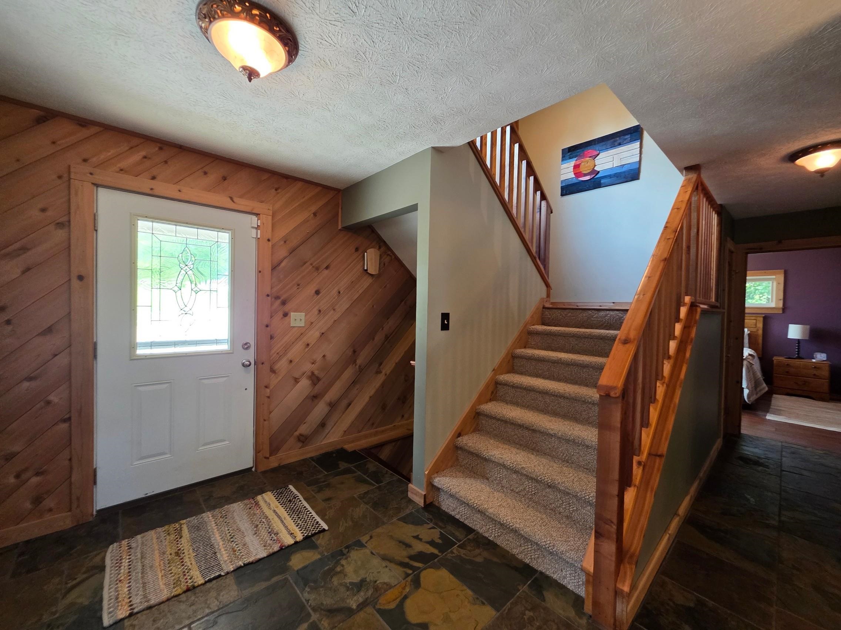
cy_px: 315
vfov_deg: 89.9
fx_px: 316
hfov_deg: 106.2
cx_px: 420
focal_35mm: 13
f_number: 1.9
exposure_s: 1/60
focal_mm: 2.2
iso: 250
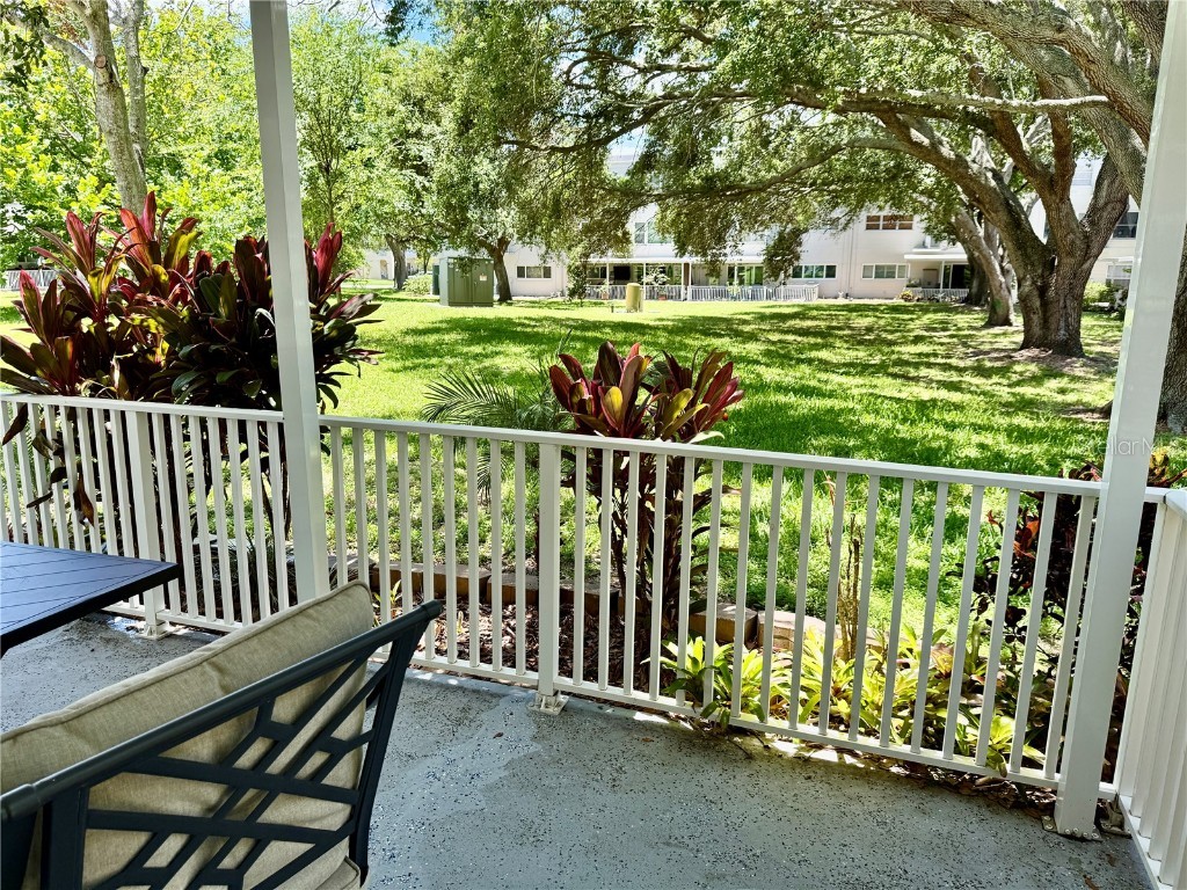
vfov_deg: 56.8
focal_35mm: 24
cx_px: 594
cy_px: 445
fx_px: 823
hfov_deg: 71.6
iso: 80
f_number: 1.78
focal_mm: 6.76
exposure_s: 1/563
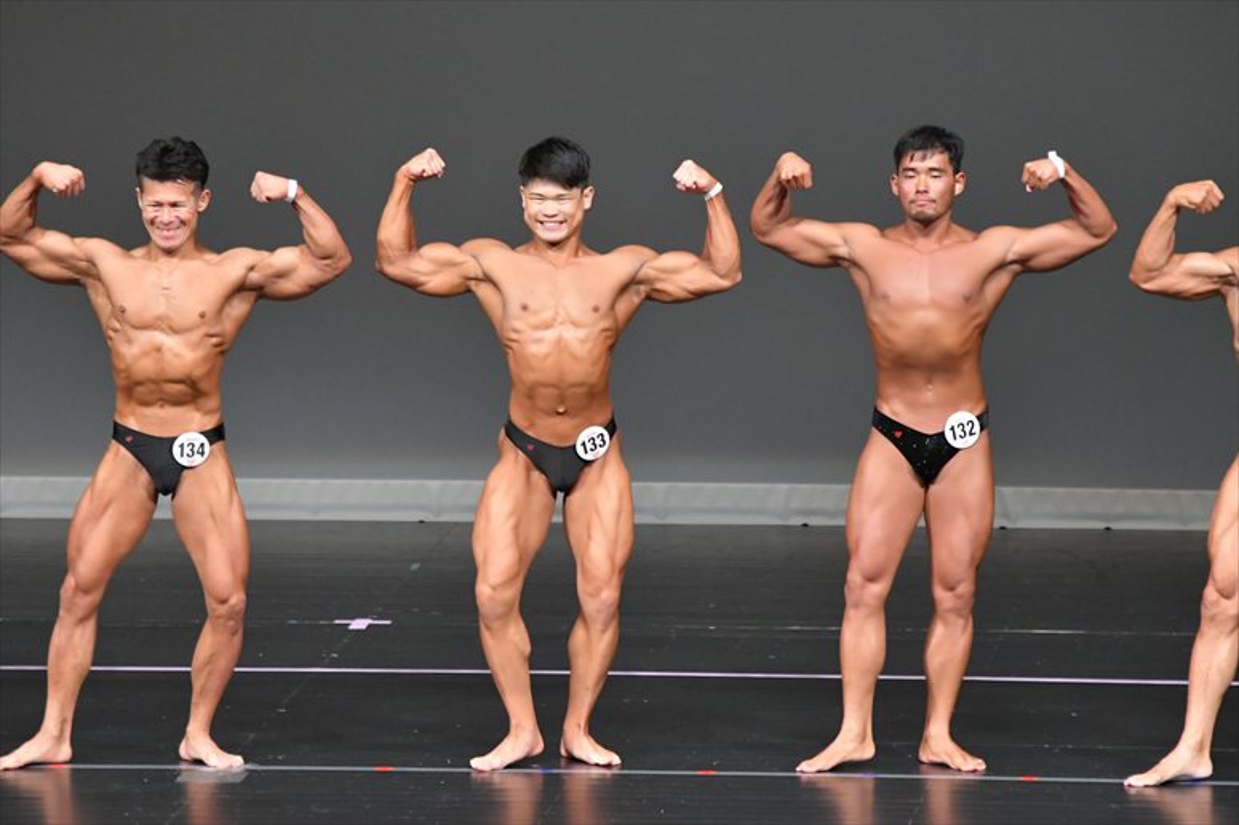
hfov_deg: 6.9
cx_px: 620
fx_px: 10320
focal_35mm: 300
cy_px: 412
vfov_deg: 4.6
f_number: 5.6
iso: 5000
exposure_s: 1/400
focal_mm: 200
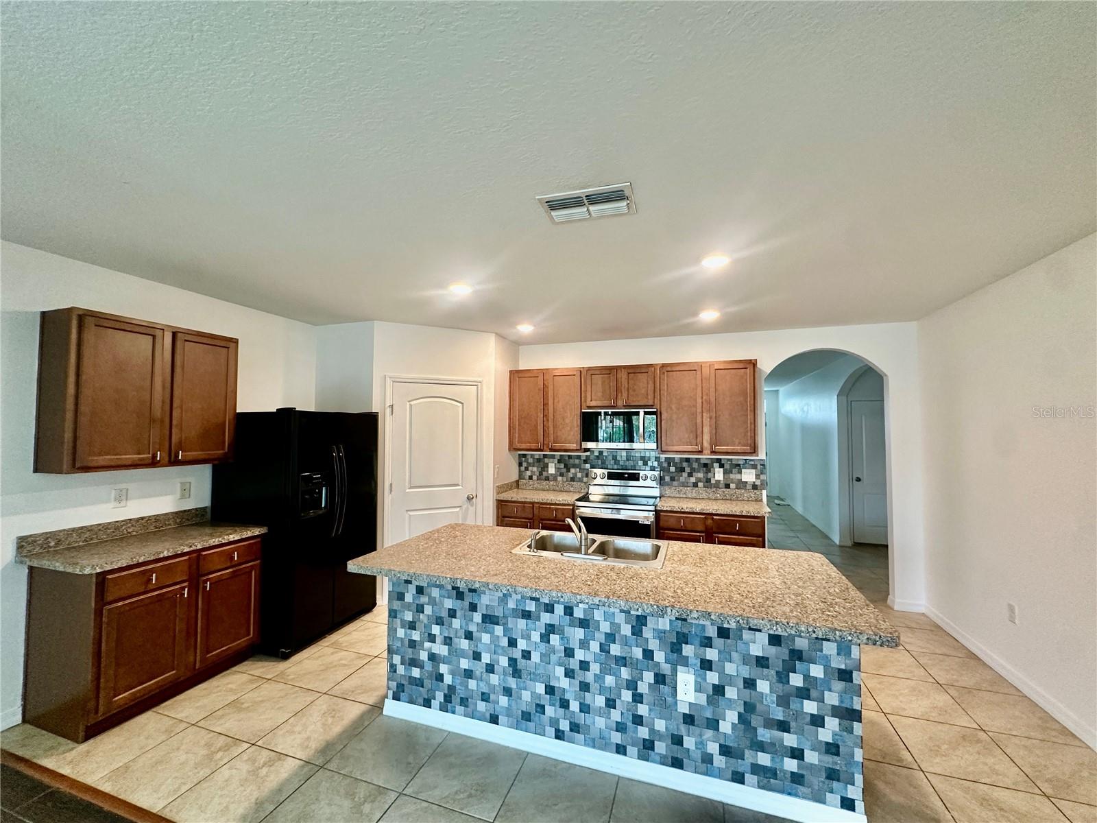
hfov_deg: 102.1
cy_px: 412
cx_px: 548
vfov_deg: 85.7
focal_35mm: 14
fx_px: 444
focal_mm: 2.22
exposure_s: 1/60
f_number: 2.2
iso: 250
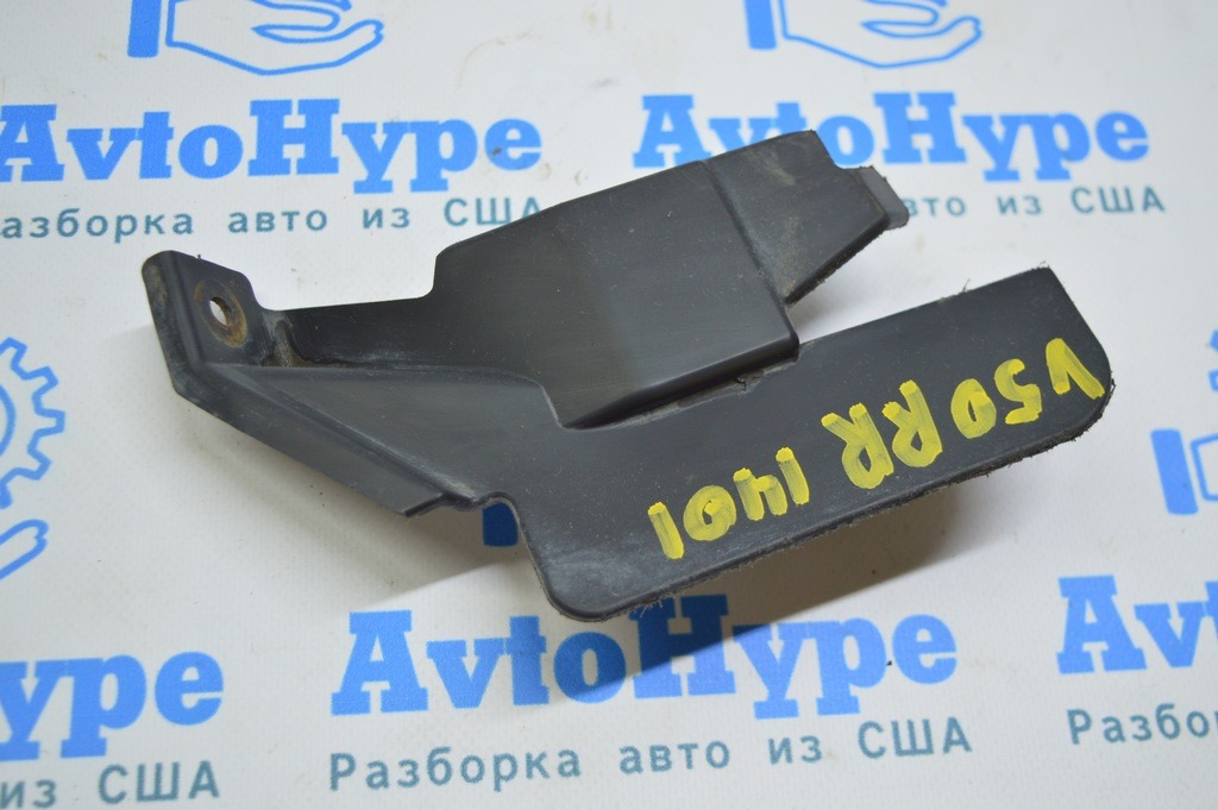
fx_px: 1471
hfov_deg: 45.0
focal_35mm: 44
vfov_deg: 30.8
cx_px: 609
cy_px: 405
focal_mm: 29
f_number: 4.2
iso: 400
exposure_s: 1/50
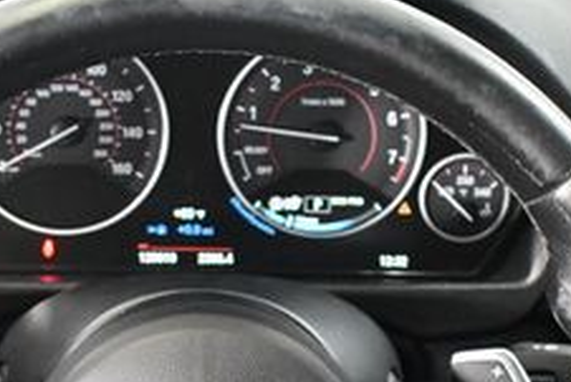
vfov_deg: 13.1
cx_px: 202
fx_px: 1619
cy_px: 448
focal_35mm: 102
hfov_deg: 20.0
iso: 3200
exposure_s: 1/80
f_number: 3.5
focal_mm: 18
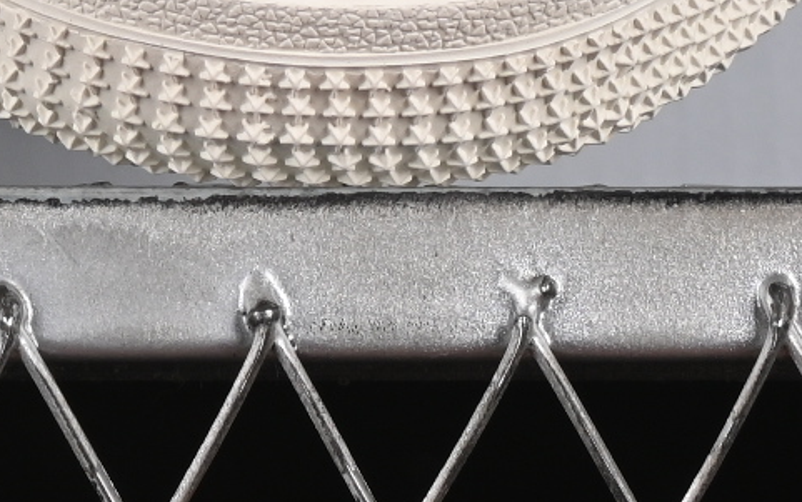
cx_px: -237
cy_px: -782
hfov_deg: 4.7
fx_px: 9664
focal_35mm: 442
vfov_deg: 2.9
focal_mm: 50
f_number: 8
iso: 160
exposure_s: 1/100
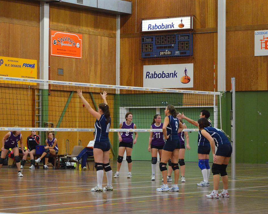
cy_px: 107
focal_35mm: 120
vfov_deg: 12.9
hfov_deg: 16.0
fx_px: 952
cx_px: 123
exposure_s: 1/125
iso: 2200
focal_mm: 70
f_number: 4.5
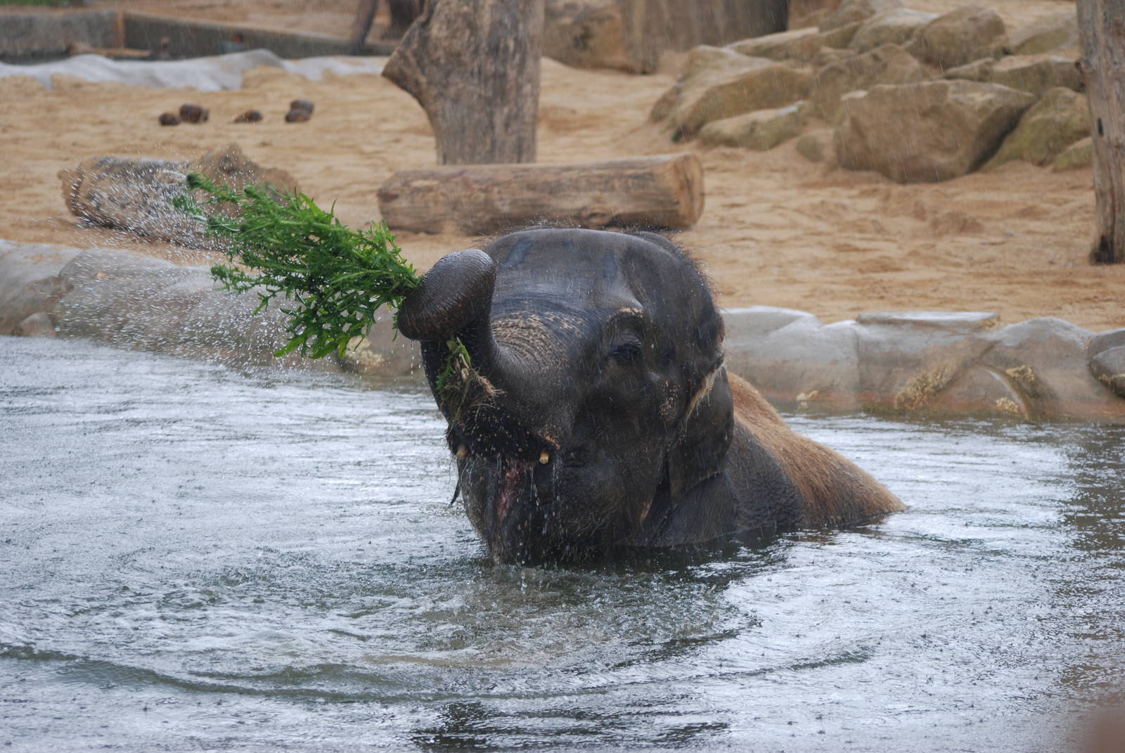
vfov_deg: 7.7
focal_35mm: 180
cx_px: 562
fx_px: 5632
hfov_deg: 11.4
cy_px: 376
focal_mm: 120
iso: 200
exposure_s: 1/200
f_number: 4.2
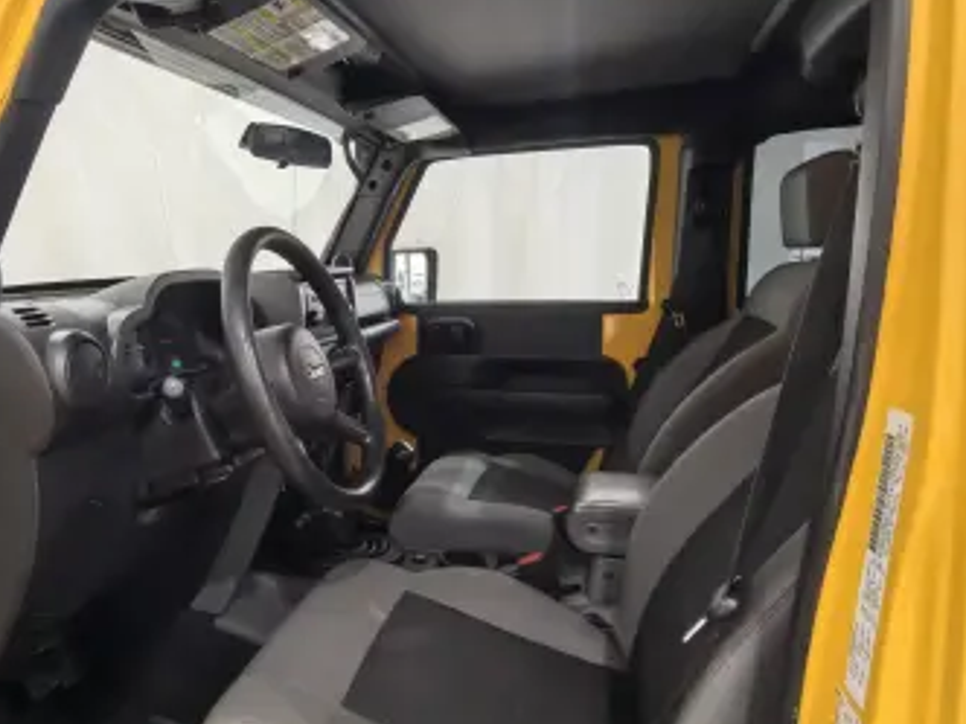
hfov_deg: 67.3
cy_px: 352
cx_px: 498
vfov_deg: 53.1
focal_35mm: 26
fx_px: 726
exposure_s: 1/50
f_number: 2.2
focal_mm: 1.95
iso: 250
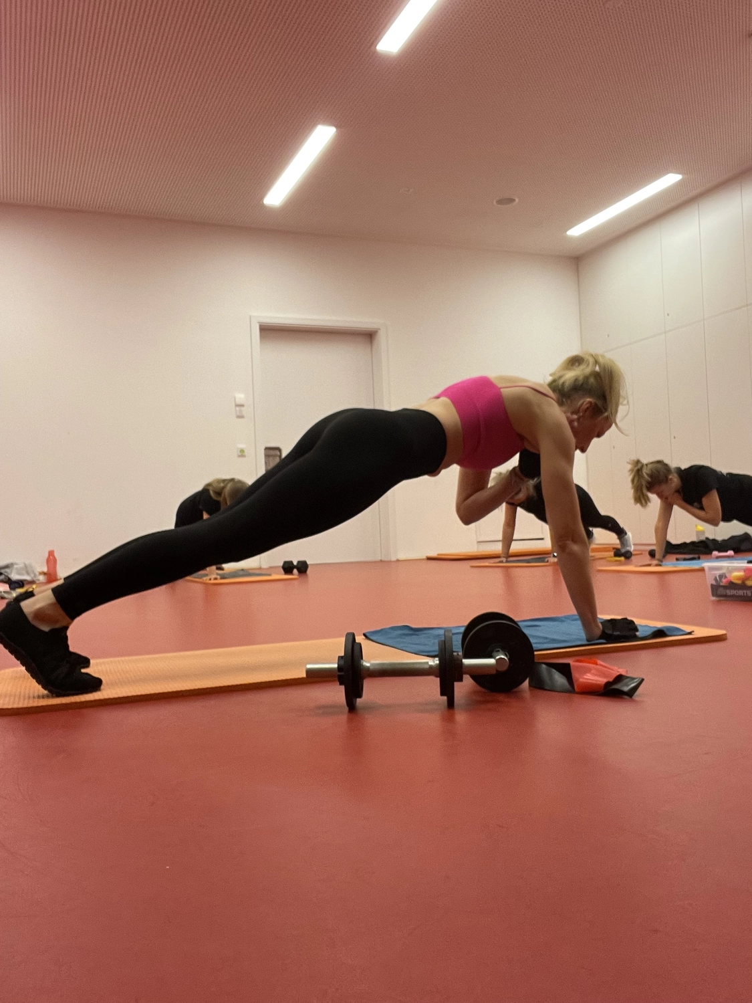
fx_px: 869
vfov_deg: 60.0
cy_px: 502
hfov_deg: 46.8
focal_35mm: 30
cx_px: 376
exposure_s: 1/50
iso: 125
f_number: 2.2
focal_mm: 2.71
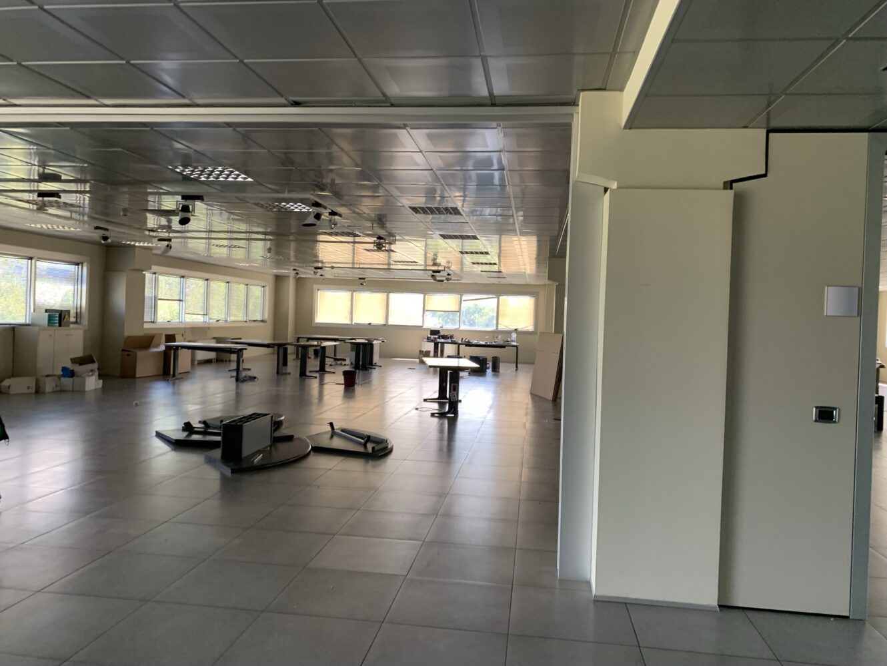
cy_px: 333
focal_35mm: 26
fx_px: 666
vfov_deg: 53.1
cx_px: 444
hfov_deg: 67.3
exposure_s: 1/62
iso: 100
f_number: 1.8
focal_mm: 4.25
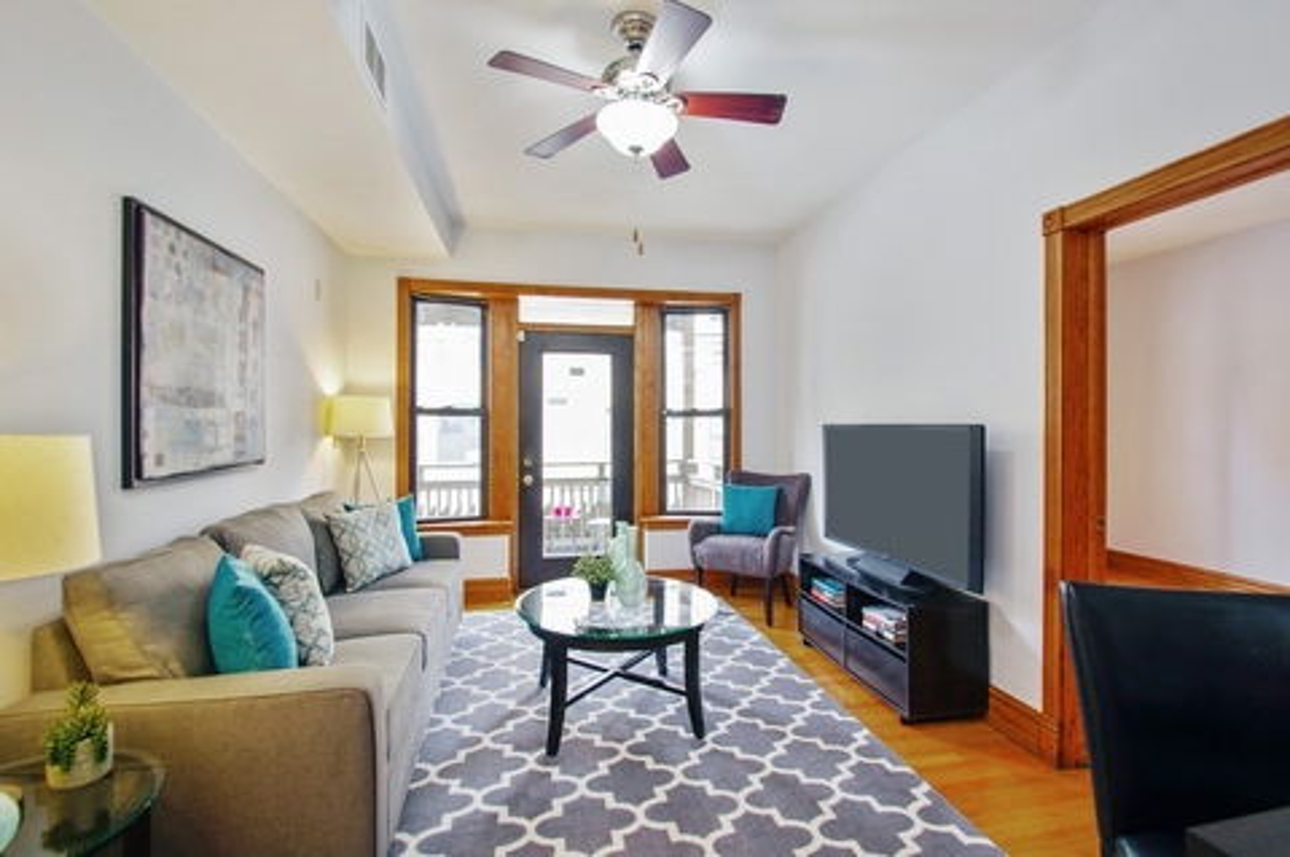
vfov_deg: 77.2
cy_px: 428
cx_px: 645
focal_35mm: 15
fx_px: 537
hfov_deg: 100.4
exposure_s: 1/10
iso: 200
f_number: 8
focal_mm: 10
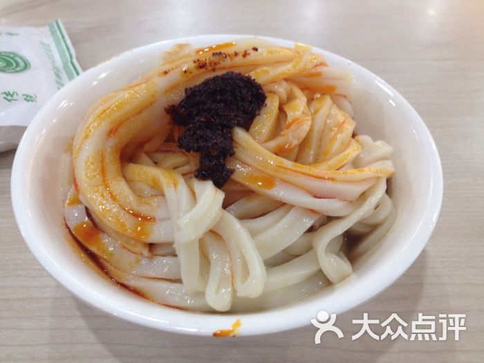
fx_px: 489
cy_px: 182
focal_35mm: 35
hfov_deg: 52.6
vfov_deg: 40.7
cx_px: 242
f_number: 2.4
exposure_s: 1/20
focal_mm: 4.28
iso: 80
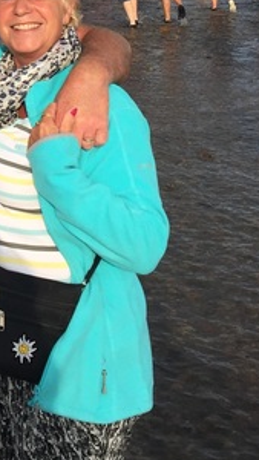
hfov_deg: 14.0
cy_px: -84
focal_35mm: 81
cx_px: -136
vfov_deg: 24.0
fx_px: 988
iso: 32
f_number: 2.2
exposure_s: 1/1364
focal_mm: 4.15
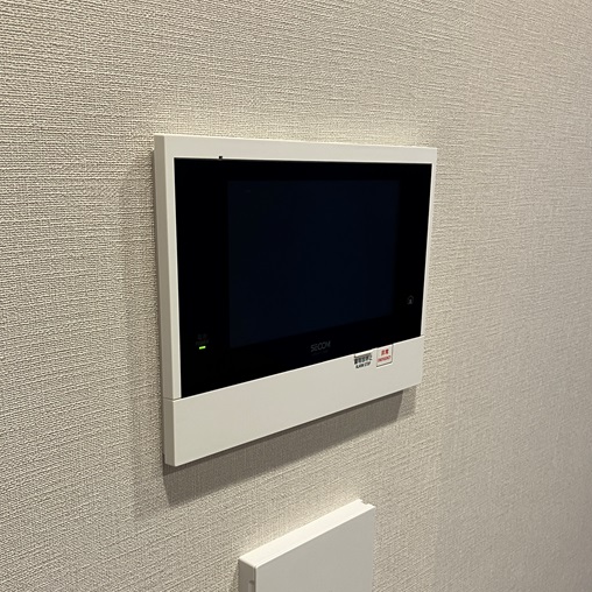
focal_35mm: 37
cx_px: 284
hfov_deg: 44.9
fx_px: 716
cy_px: 368
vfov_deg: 44.6
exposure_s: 1/50
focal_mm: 3.99
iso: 64
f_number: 1.8
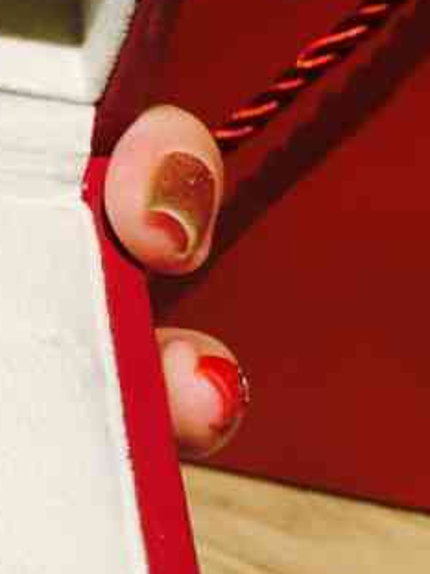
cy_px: 67
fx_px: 1442
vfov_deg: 22.0
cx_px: -90
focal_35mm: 87
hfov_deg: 16.3
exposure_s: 1/30
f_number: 2.2
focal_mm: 4.15
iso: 40
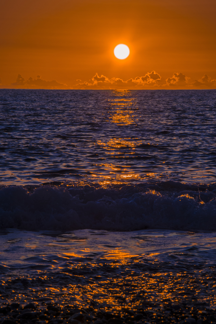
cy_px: 162
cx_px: 108
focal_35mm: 158
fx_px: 1417
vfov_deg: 13.0
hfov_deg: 8.7
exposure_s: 1/200
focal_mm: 105
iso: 400
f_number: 32
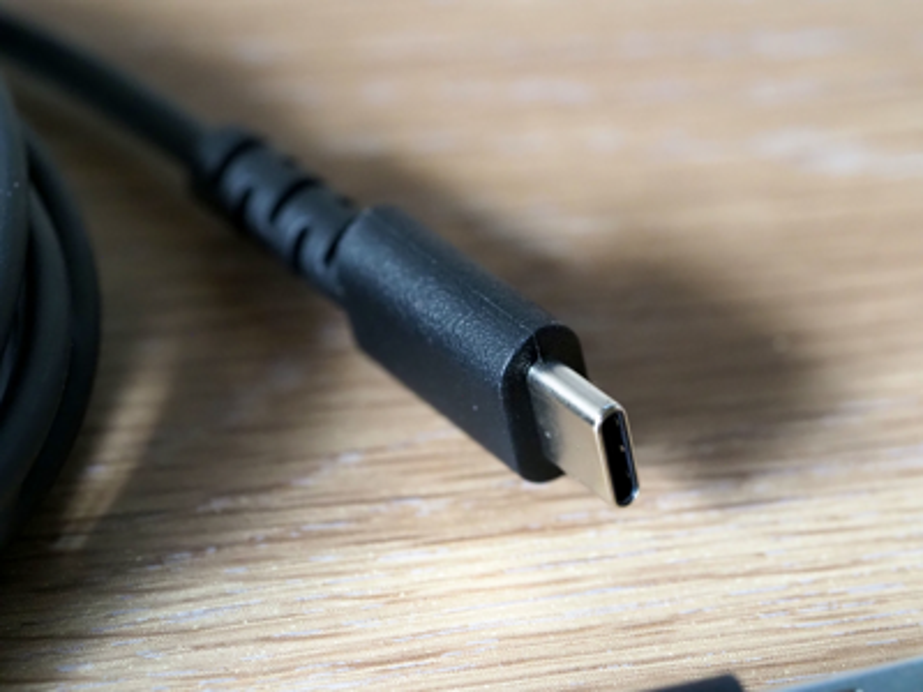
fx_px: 3200
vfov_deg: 12.3
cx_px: 462
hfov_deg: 16.4
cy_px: 346
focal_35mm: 120
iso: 4000
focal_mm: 60
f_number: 4.5
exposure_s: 1/125
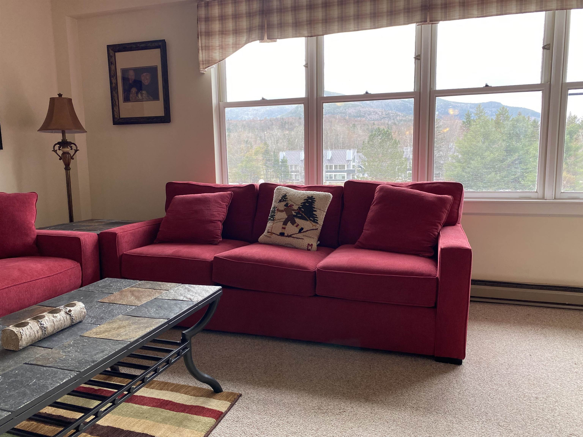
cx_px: 292
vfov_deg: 53.1
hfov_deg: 67.3
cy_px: 218
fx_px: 438
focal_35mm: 26
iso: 80
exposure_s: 1/121
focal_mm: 4.25
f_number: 1.8
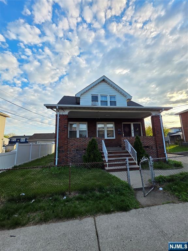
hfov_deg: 89.9
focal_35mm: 13
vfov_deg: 106.2
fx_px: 94
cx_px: 94
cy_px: 126
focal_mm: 2.2
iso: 40
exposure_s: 1/661
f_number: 1.9
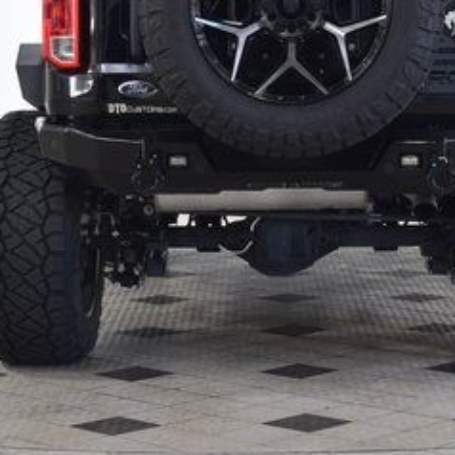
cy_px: 74
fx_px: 1787
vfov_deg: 14.4
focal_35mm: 120
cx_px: 296
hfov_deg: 14.5
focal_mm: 35
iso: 720
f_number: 6.3
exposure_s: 1/15
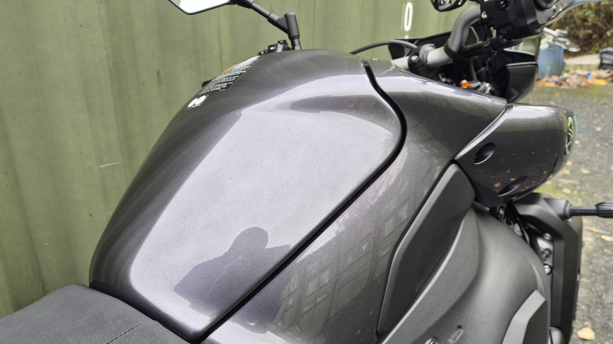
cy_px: 204
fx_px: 423
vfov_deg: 44.2
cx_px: 309
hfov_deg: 71.9
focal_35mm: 26
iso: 64
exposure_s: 1/180
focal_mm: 5.4
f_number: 1.8
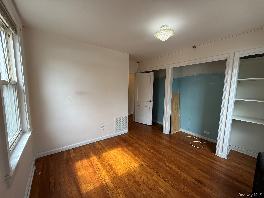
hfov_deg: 102.1
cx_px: 132
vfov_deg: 85.7
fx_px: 107
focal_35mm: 14
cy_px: 99
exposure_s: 1/120
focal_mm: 2.22
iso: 100
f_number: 2.2
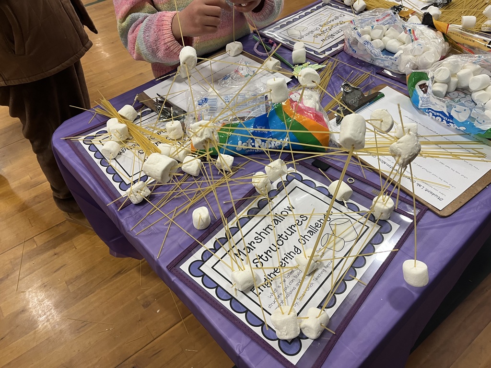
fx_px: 369
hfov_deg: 67.3
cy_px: 184
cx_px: 246
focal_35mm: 26
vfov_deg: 53.1
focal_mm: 5.1
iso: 80
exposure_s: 1/60
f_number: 1.6
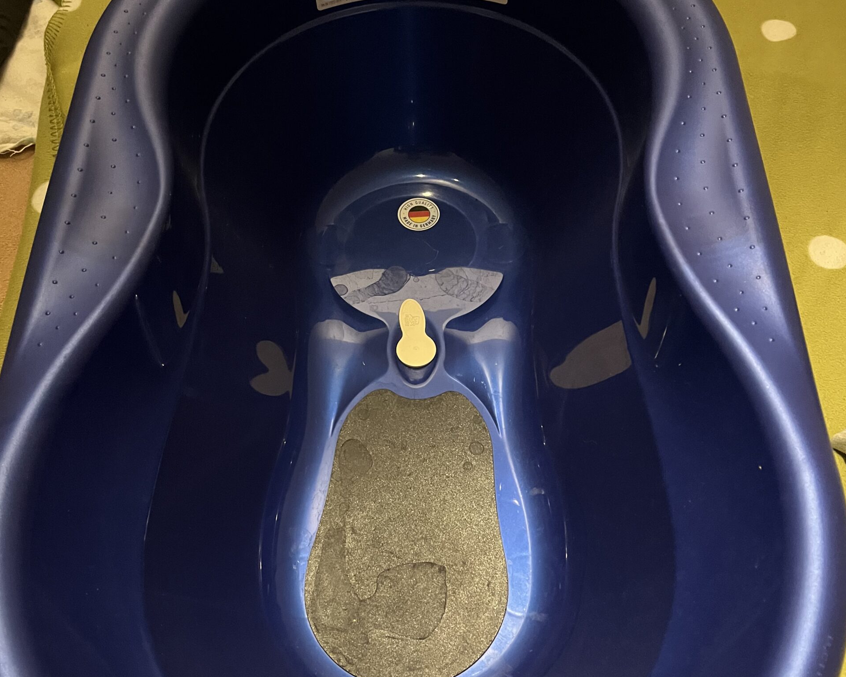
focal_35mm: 34
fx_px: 851
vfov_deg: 42.9
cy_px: 439
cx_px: 424
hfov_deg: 52.8
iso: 640
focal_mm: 5.1
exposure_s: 1/25
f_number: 1.6
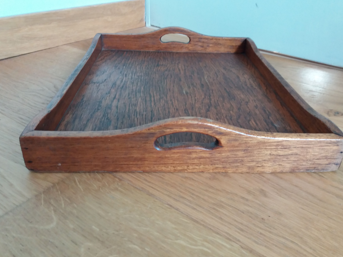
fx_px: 307
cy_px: 130
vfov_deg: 45.4
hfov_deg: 58.3
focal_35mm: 31
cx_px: 178
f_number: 1.9
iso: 160
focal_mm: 3.7
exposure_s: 1/20
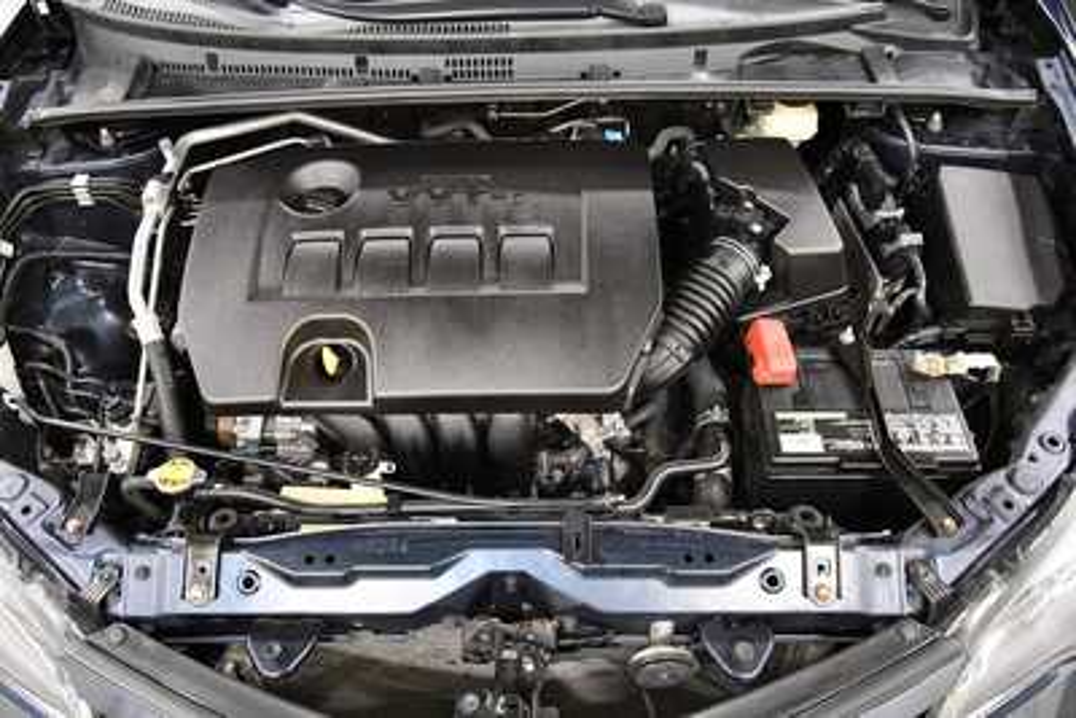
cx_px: 538
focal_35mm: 30
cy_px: 359
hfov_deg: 61.9
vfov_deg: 43.6
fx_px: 897
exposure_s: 1/80
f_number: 5.6
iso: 3200
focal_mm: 20
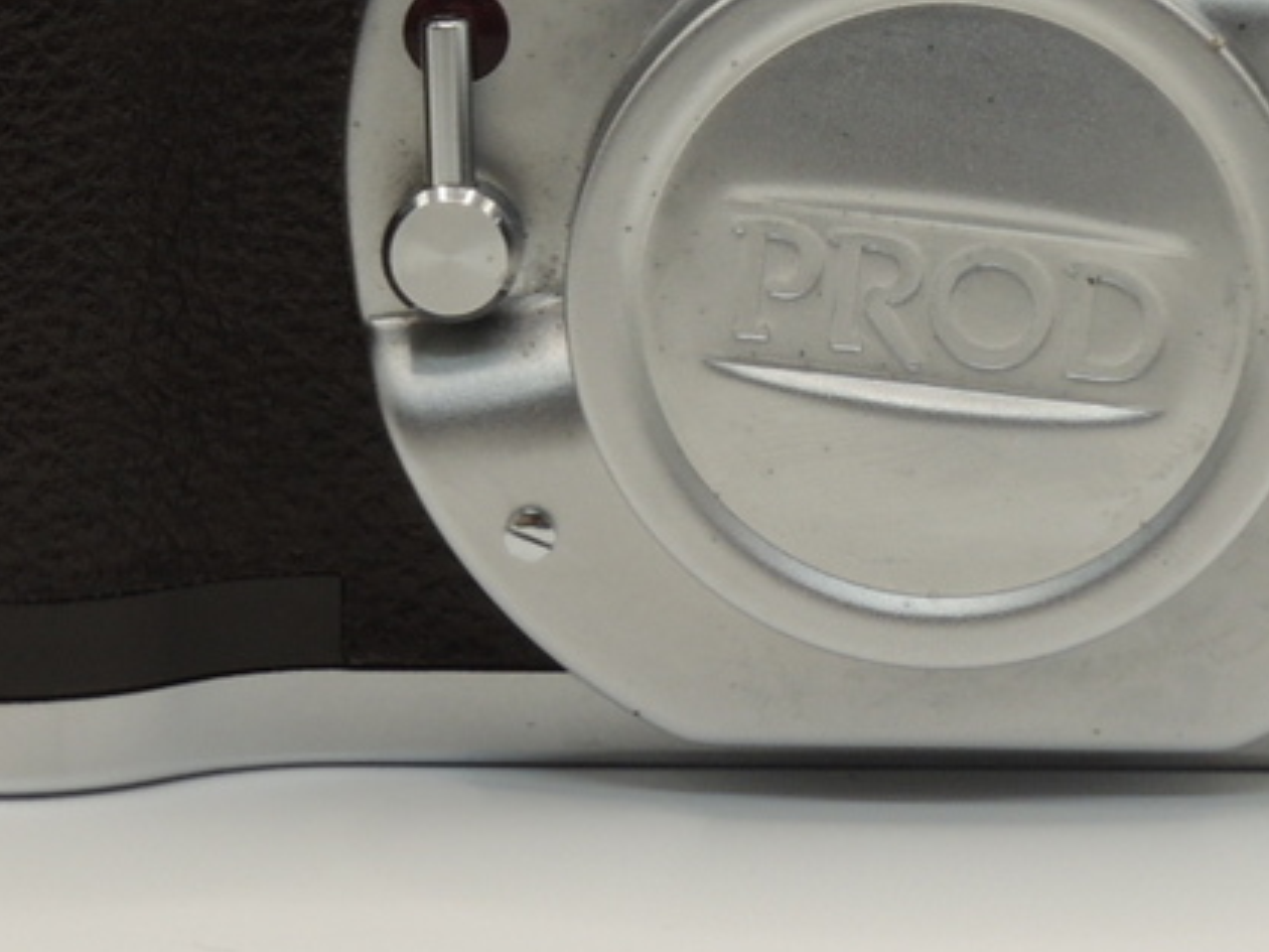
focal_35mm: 157
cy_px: 51
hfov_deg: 12.6
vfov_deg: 9.4
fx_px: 5756
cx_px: 825
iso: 100
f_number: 6.5
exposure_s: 1/15
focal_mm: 9.8
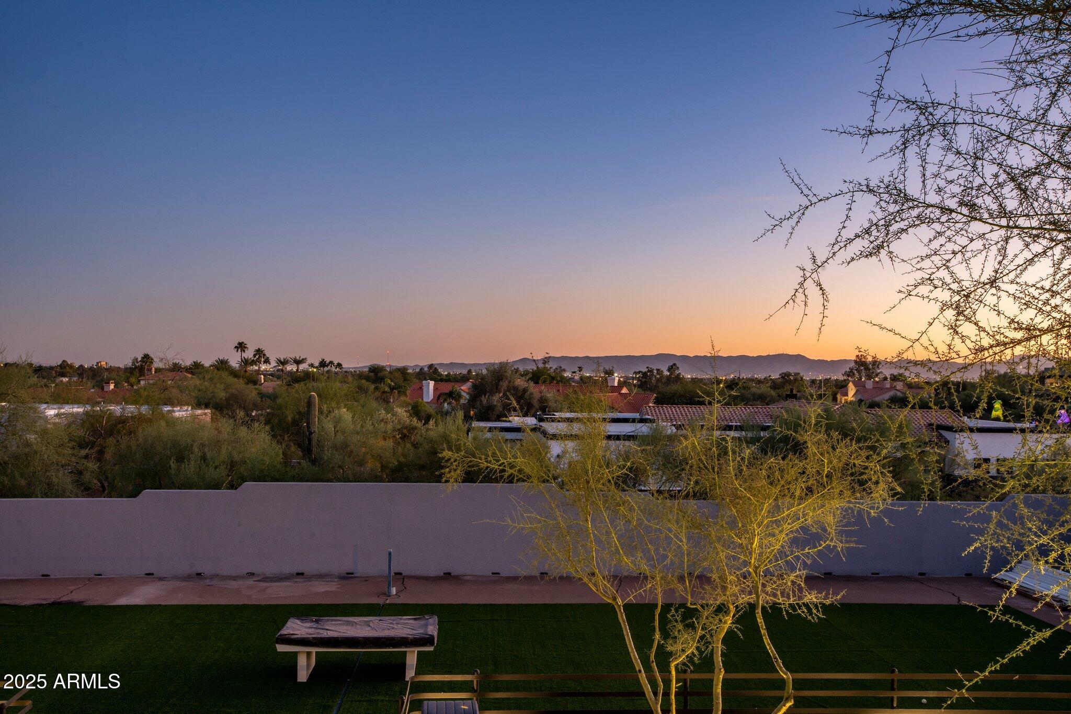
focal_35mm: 35
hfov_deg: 54.4
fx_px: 1041
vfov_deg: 37.8
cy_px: 357
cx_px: 536
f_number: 13
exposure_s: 2.5
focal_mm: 35
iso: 400
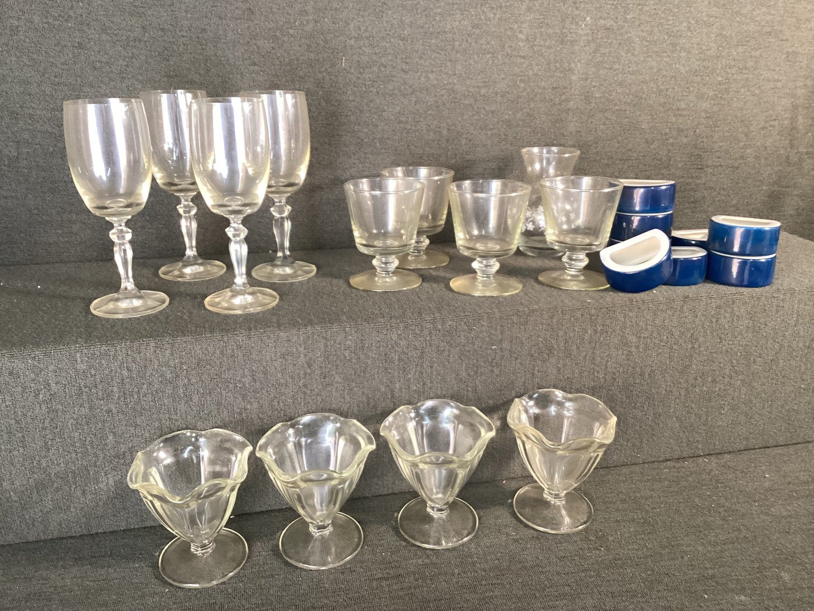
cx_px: 407
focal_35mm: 31
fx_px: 729
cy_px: 306
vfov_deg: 45.4
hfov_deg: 58.3
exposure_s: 1/60
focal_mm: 3.3
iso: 200
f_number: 2.4
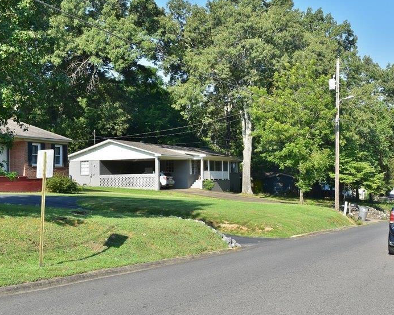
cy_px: 141
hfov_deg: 36.9
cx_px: 267
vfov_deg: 30.2
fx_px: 583
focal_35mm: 50
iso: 400
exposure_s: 1/320
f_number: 10
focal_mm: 24
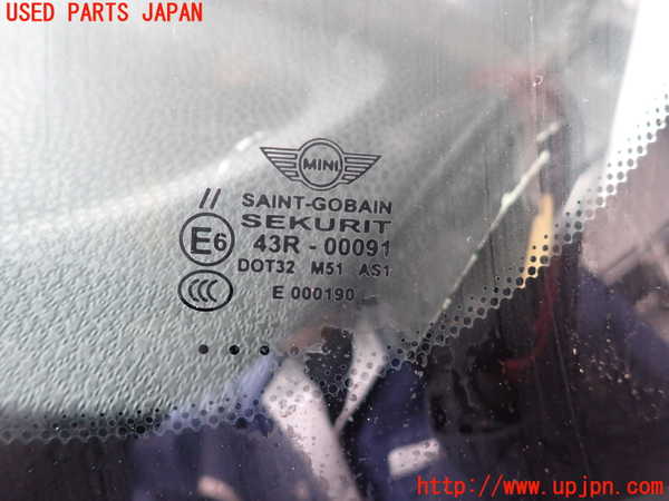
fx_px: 483
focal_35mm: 25
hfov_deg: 69.4
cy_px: 250
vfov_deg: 54.9
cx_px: 334
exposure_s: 1/100
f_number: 2
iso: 500
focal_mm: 4.5
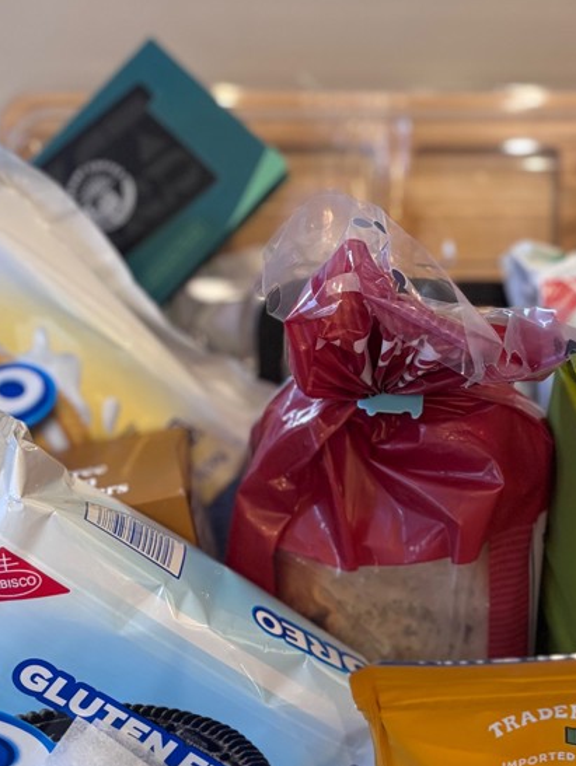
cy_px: 406
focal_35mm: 57
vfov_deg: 33.8
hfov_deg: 25.6
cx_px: 384
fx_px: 1263
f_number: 1.6
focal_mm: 5.96
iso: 400
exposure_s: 1/60
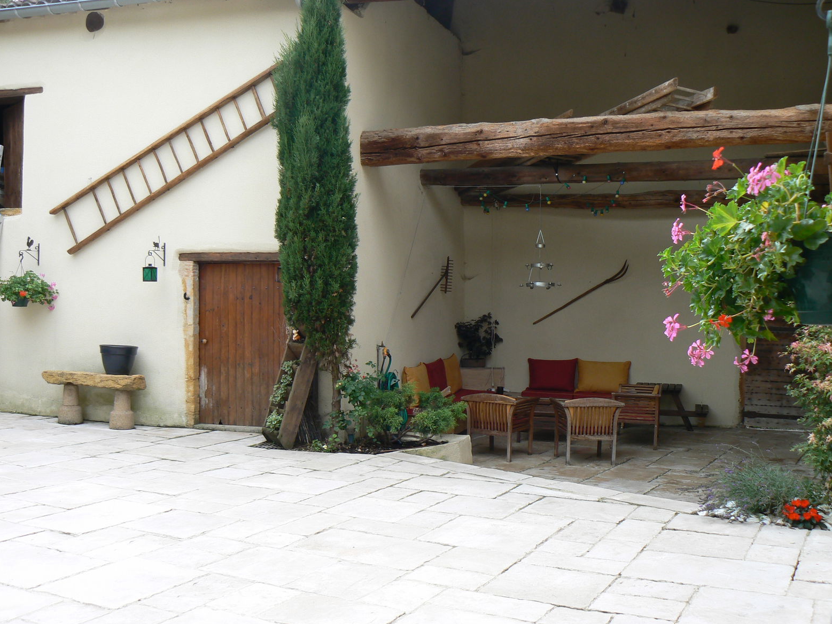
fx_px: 889
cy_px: 310
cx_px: 426
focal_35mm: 37
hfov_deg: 50.1
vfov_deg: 38.7
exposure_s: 1/125
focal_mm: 6
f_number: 4.5
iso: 80
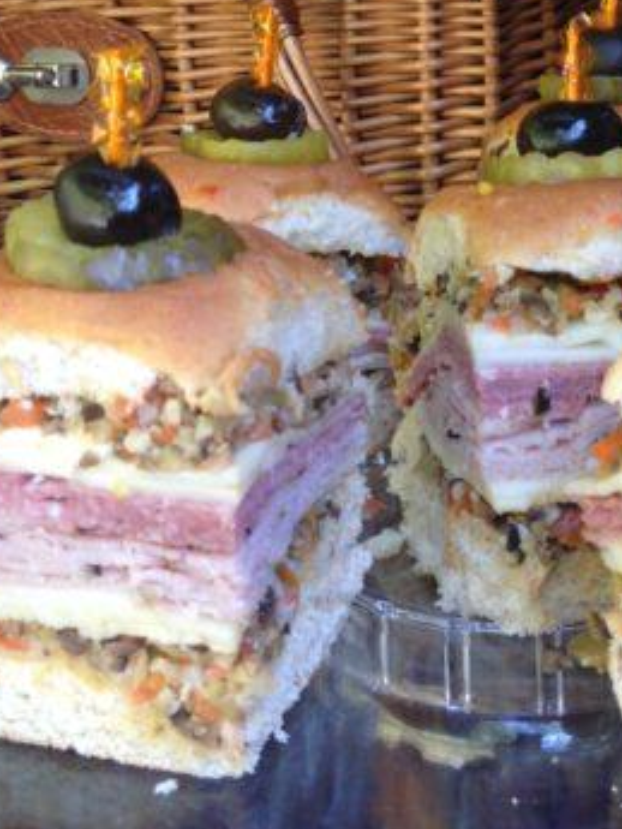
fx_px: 1700
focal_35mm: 71
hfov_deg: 20.4
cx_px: 518
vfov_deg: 26.8
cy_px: 151
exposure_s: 1/40
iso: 50
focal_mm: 4.28
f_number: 2.4
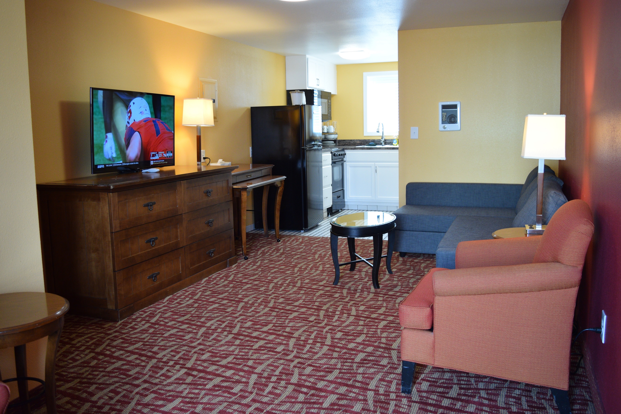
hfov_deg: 57.2
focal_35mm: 33
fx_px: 569
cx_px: 310
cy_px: 207
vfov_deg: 40.0
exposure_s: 1/60
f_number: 4
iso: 720
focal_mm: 22
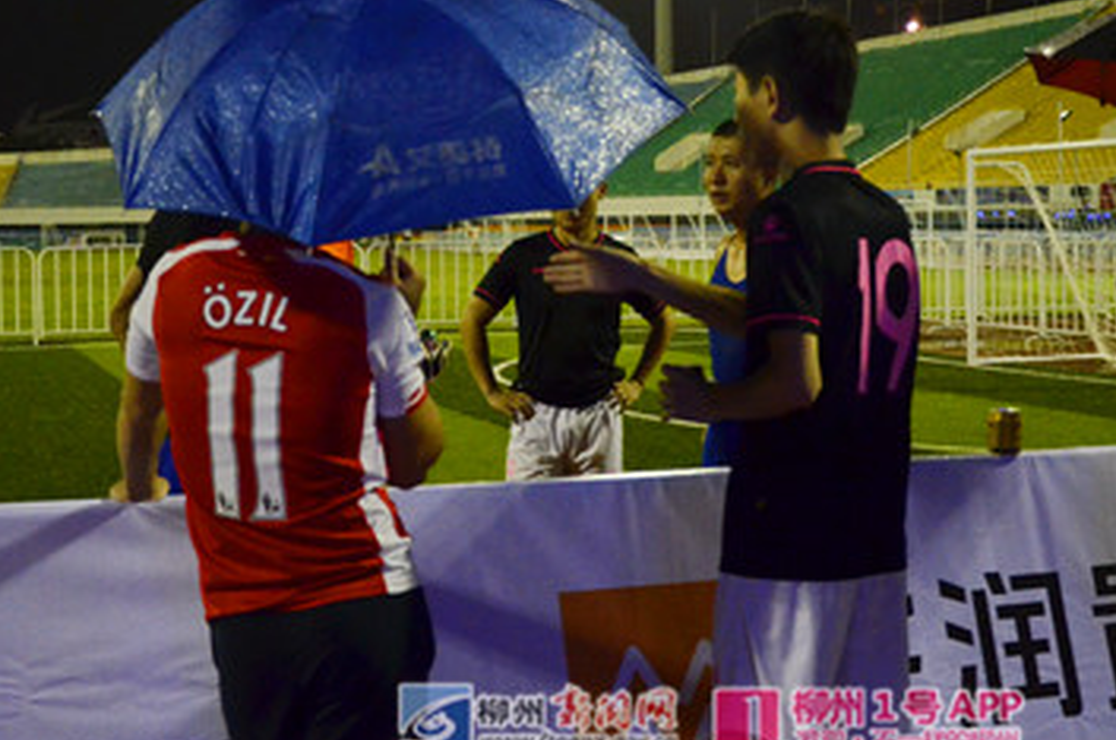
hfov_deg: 38.6
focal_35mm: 51
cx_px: 727
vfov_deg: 26.2
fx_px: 1578
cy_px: 244
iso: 2000
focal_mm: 24
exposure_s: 1/60
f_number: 3.8
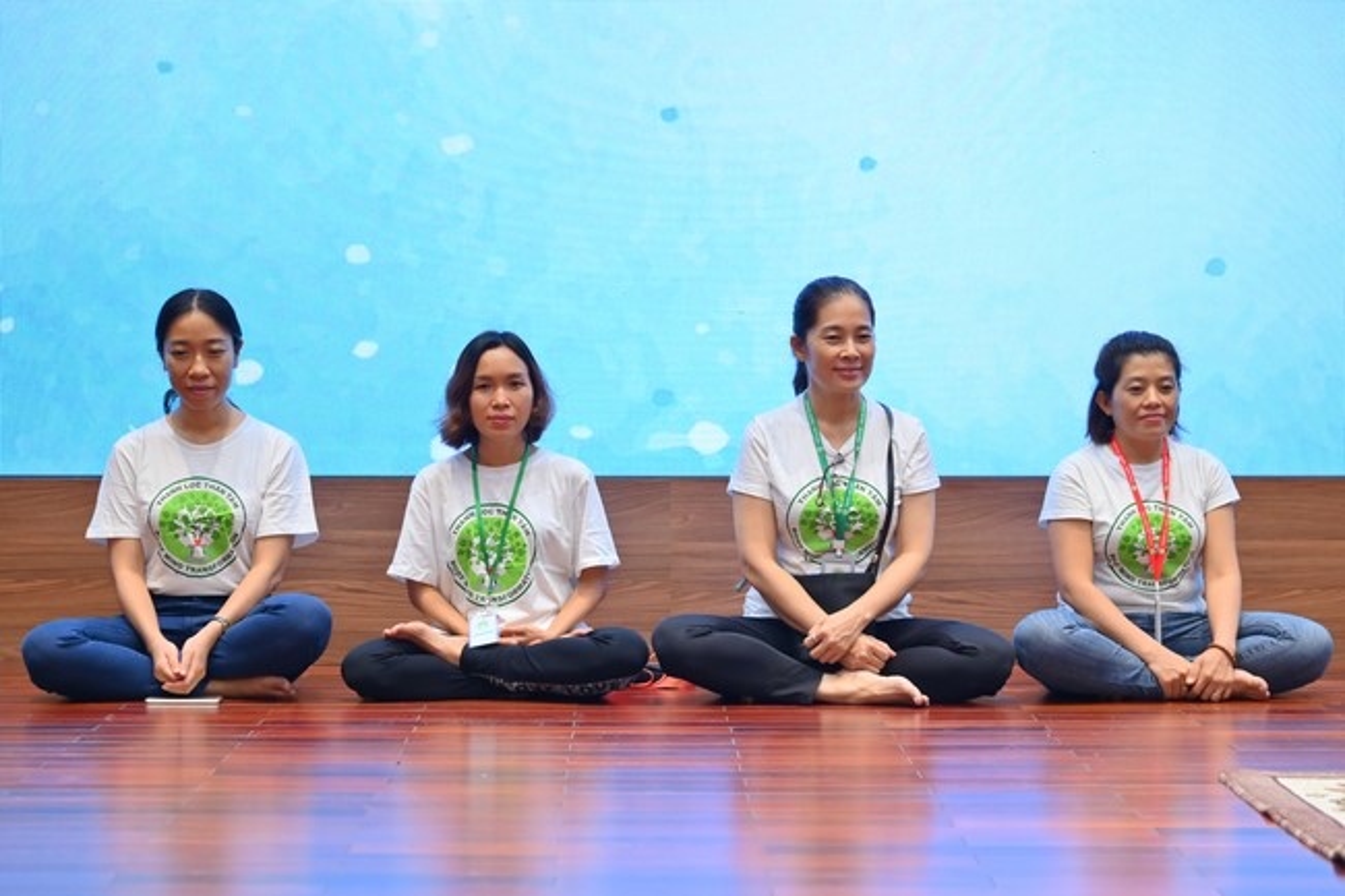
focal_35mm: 85
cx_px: 672
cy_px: 448
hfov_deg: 23.9
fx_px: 3175
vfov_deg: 16.1
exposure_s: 1/100
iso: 1250
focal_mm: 85
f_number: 4.5
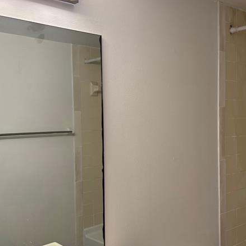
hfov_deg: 39.4
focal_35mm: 42
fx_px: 338
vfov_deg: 40.0
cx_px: 170
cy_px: 130
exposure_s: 1/120
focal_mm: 5.96
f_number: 1.6
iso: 125
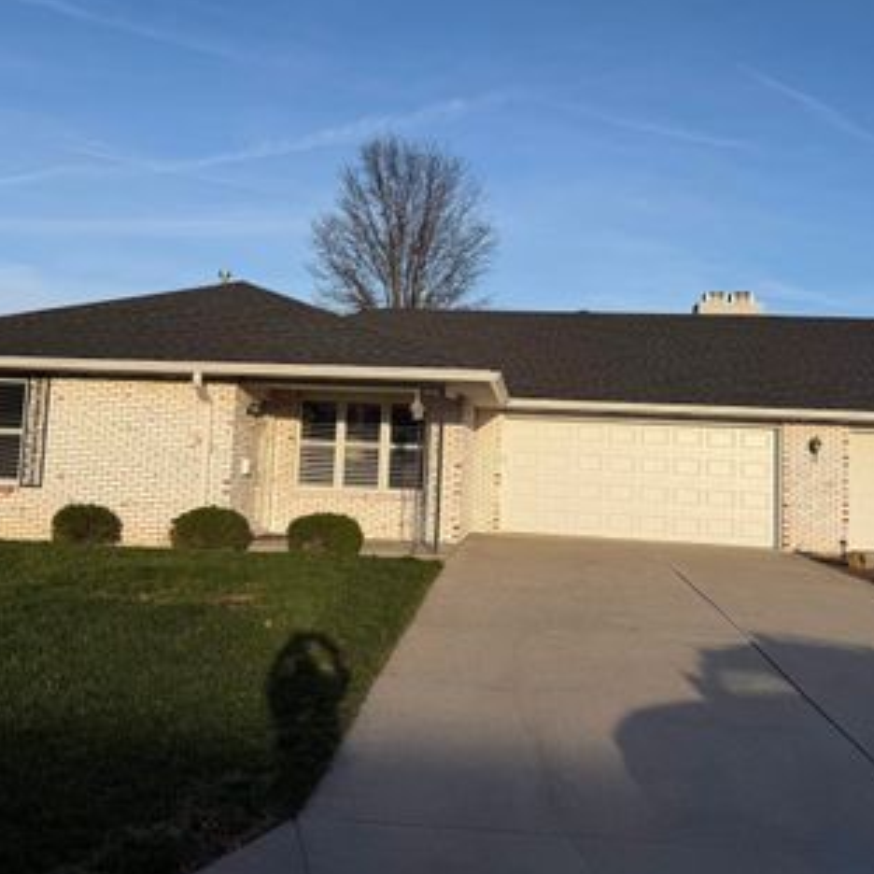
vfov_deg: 48.3
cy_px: 368
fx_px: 971
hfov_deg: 48.4
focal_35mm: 34
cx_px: 429
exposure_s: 1/4405
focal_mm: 6.76
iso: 80
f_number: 1.78
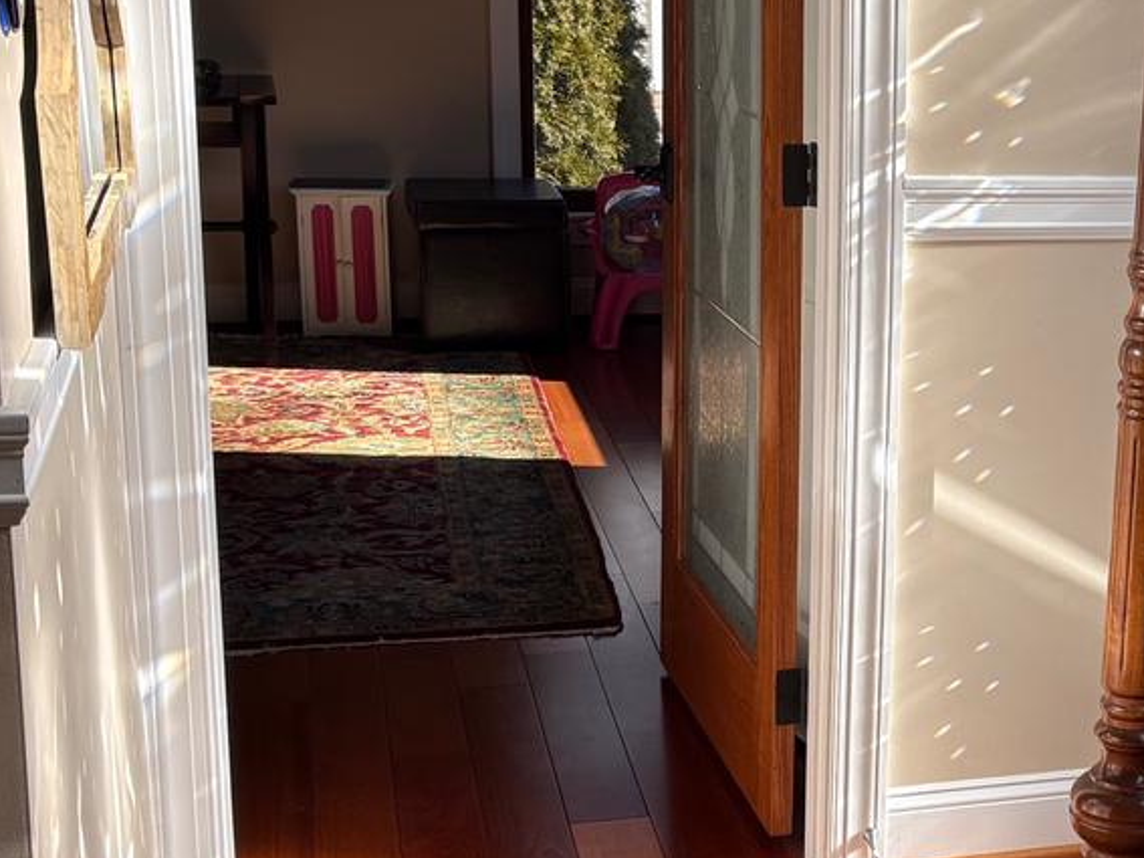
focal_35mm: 66
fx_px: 2181
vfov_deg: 22.2
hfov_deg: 28.0
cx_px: 1079
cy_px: 436
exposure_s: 1/566
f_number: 1.6
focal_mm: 5.96
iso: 50
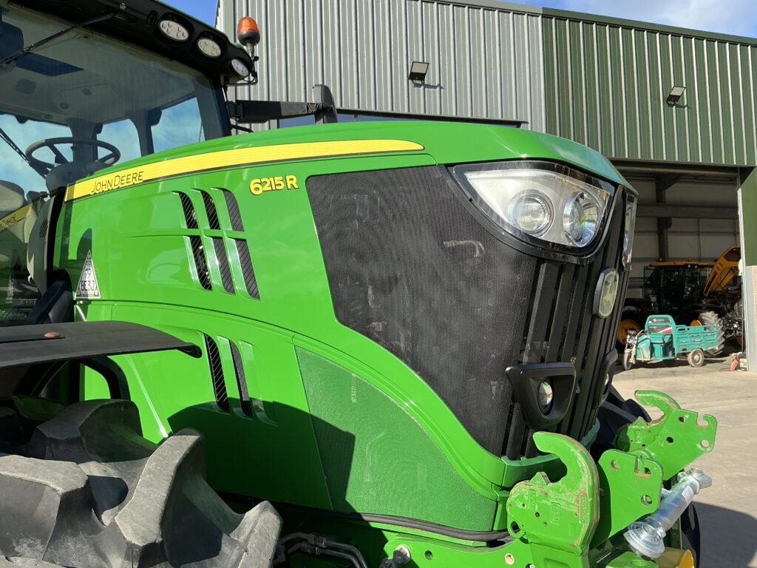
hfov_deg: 63.4
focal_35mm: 28
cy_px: 284
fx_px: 612
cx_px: 378
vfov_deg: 49.7
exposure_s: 1/1121
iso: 25
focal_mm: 3
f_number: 1.8
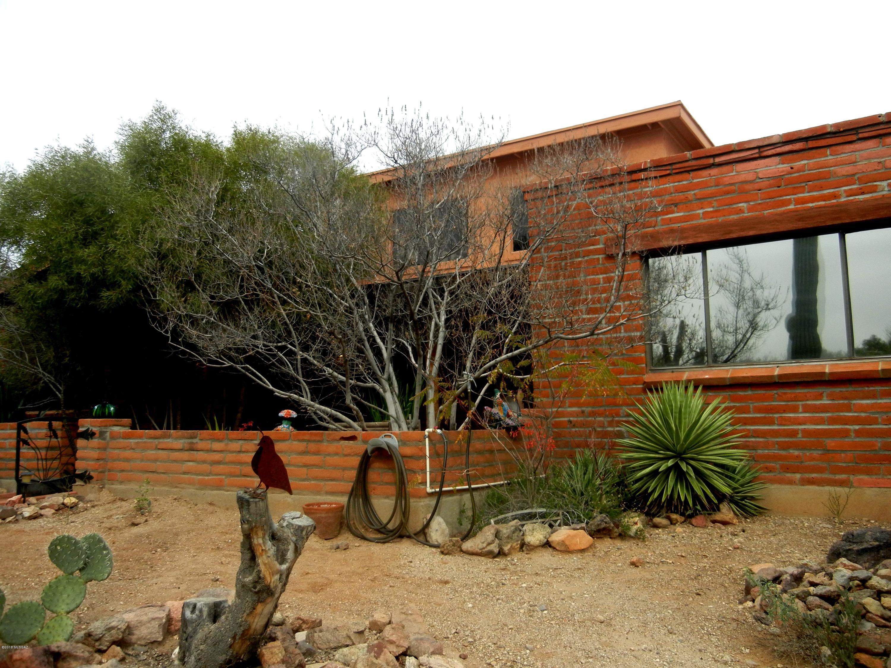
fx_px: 772
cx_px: 446
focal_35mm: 30
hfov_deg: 60.0
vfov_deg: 46.8
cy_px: 334
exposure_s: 1/890
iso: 160
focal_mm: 5.4
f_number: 3.5
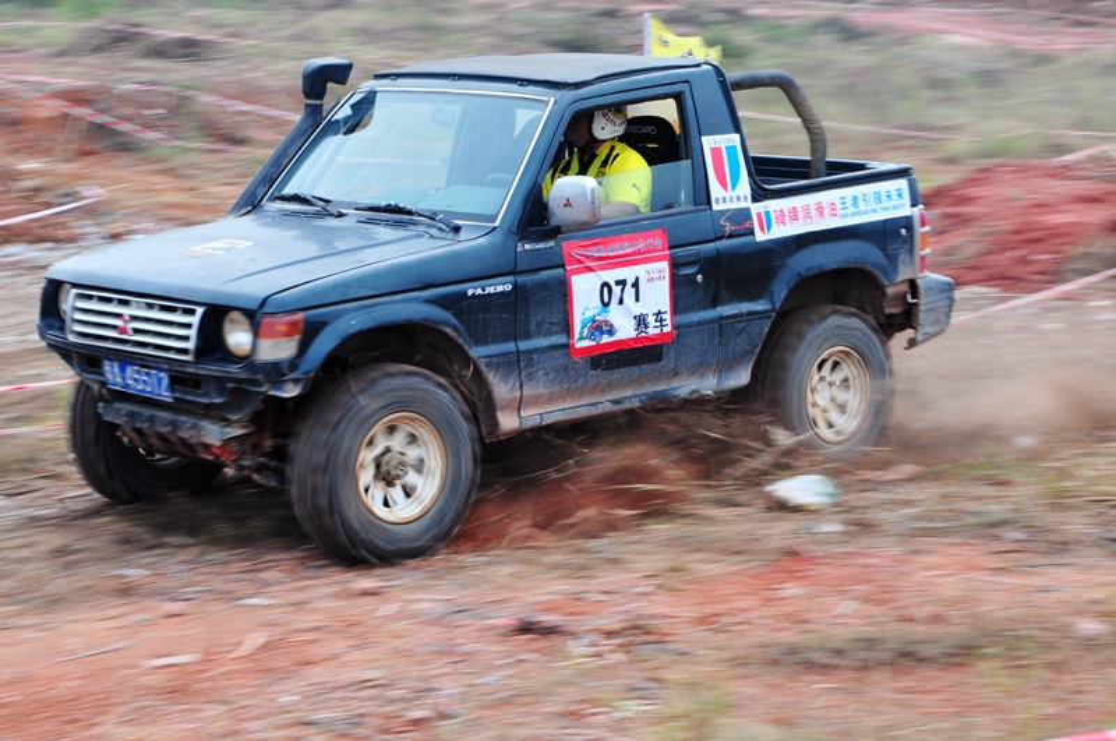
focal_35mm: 68
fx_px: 2090
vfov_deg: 20.1
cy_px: 370
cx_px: 558
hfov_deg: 29.9
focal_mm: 45
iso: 200
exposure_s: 1/60
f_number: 14
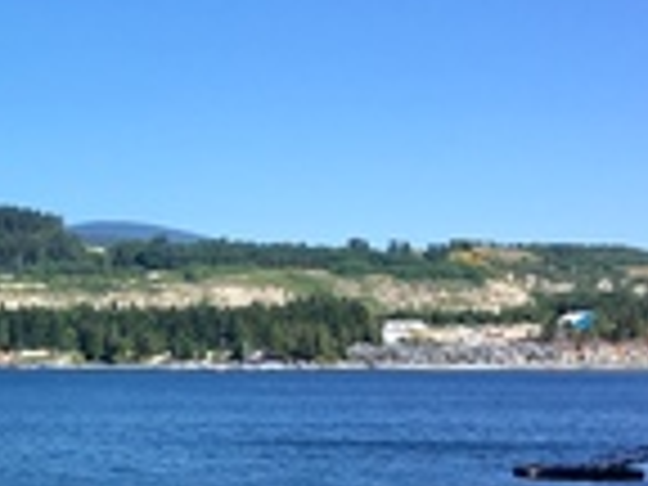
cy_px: 369
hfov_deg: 19.7
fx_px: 1760
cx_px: -124
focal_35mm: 94
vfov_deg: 15.6
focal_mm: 4.15
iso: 25
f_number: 2.2
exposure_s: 1/1282
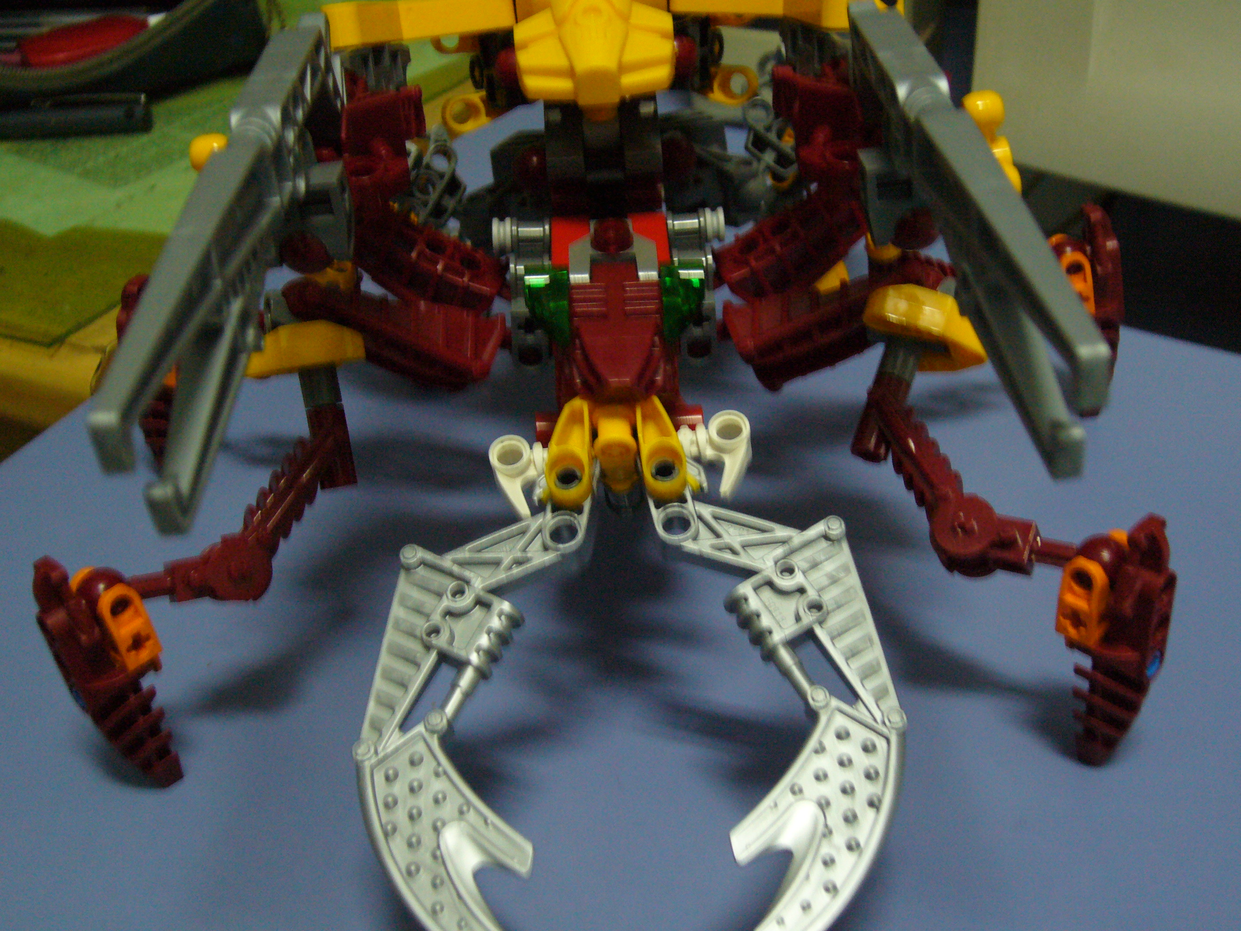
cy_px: 466
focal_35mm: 45
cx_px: 620
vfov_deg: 32.2
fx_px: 1613
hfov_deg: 42.1
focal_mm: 7.5
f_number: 3.2
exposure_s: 1/8
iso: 200
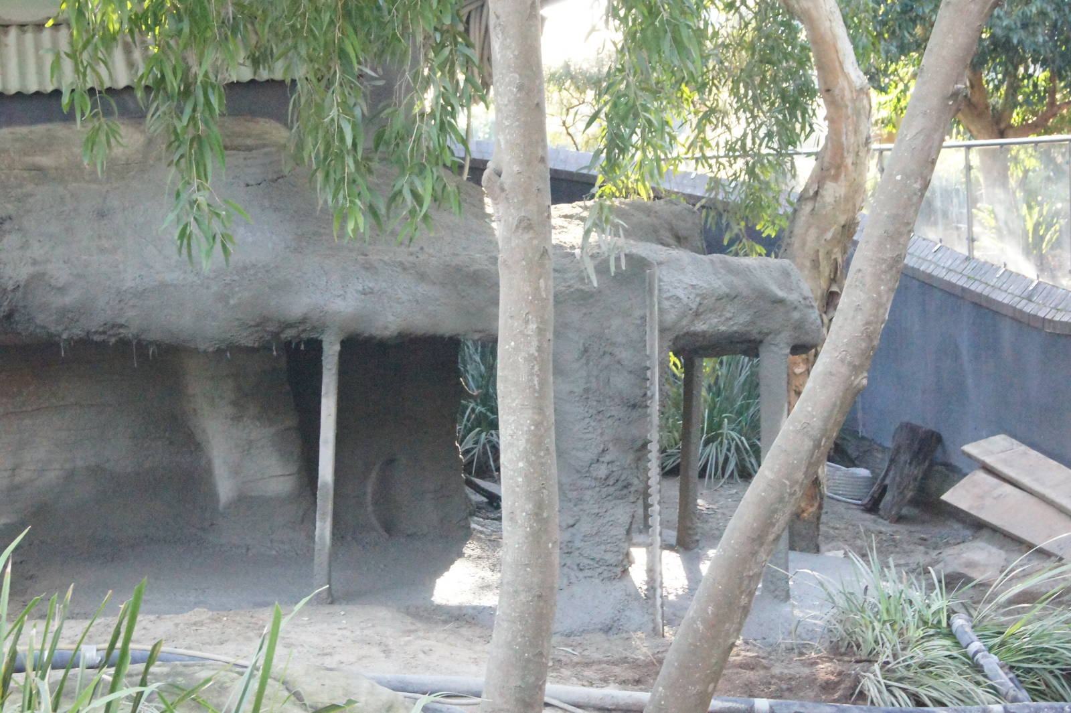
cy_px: 356
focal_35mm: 75
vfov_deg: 18.2
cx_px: 536
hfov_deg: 27.0
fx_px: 2230
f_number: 11
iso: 6400
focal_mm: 50
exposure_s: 1/125
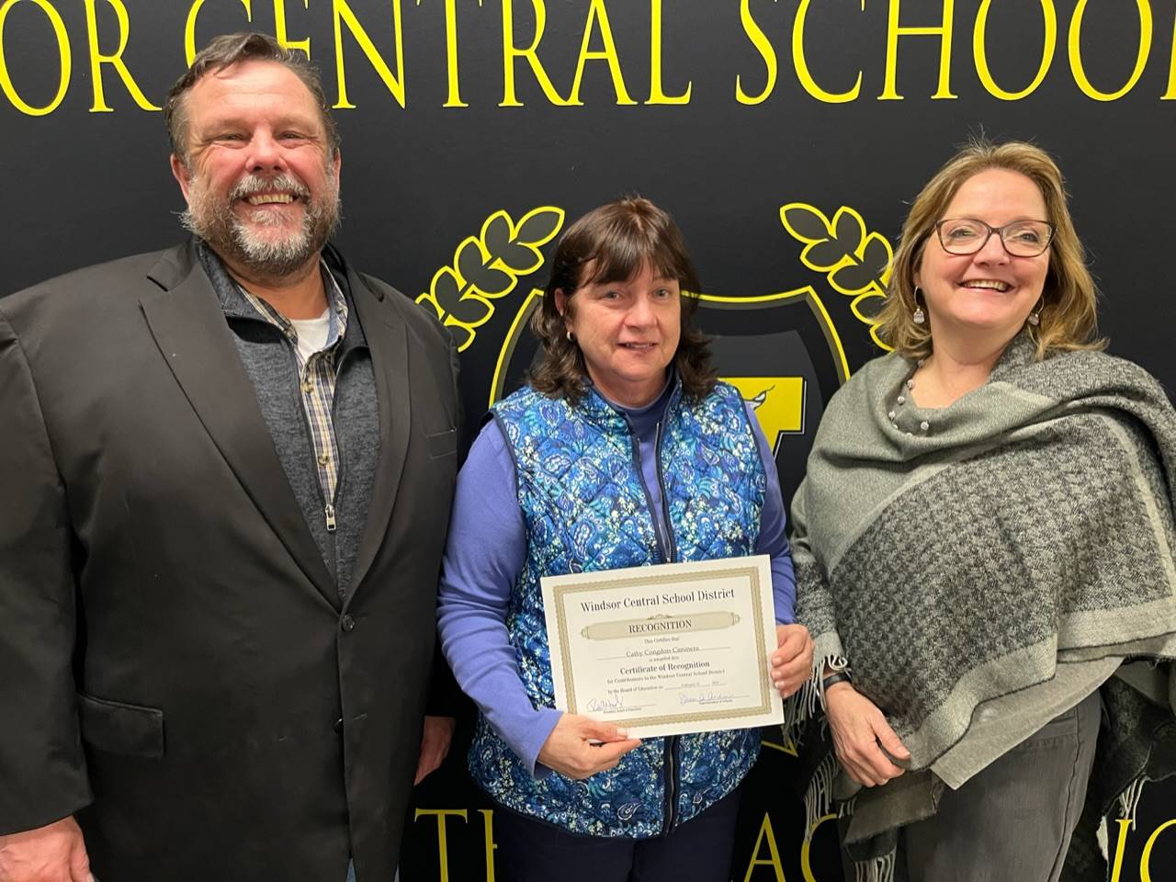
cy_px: 441
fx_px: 883
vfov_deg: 53.1
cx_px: 588
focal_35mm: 26
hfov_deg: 67.3
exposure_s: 1/60
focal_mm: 5.1
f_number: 1.6
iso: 320
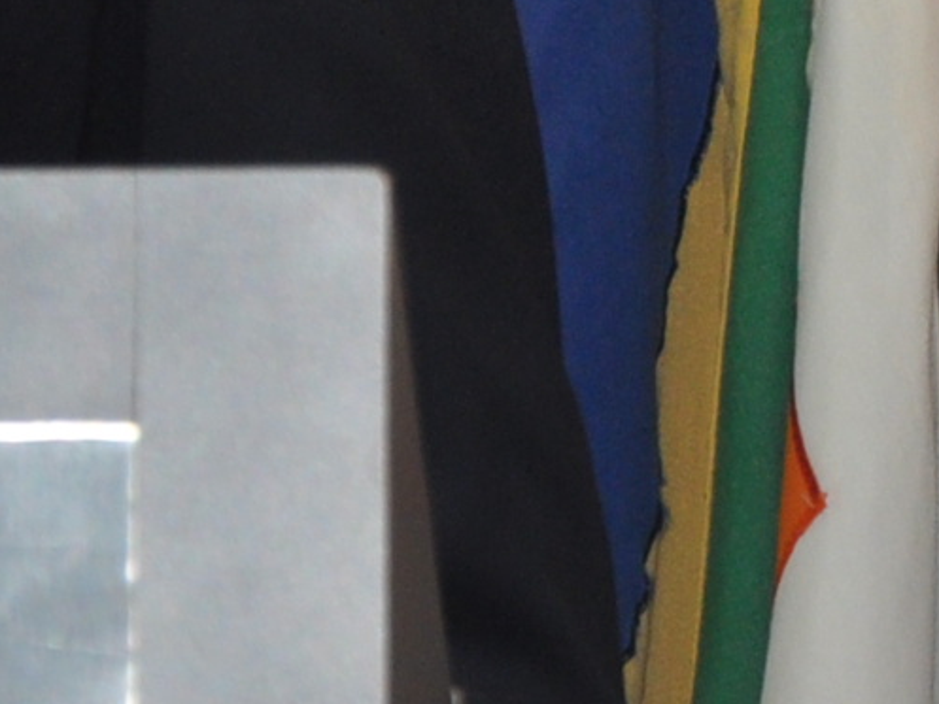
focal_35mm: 979
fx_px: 26566
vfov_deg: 1.5
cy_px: -753
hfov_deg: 2.0
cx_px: 1039
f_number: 5.6
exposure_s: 1/60
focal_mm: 105
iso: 500
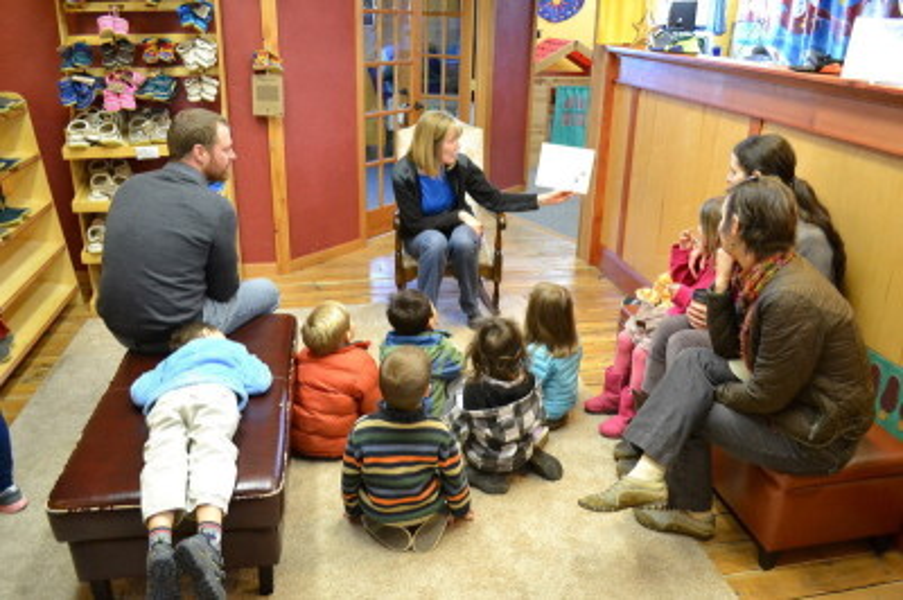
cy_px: 300
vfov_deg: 47.9
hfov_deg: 67.4
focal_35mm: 27
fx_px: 677
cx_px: 452
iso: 2500
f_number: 3.5
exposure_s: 1/60
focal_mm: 18
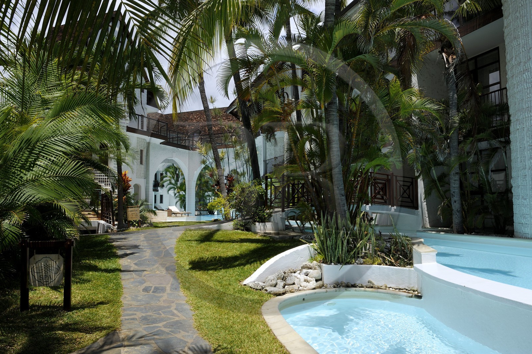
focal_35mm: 27
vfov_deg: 47.8
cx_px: 266
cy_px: 177
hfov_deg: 67.4
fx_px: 399
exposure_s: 1/160
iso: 200
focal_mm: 27
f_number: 16
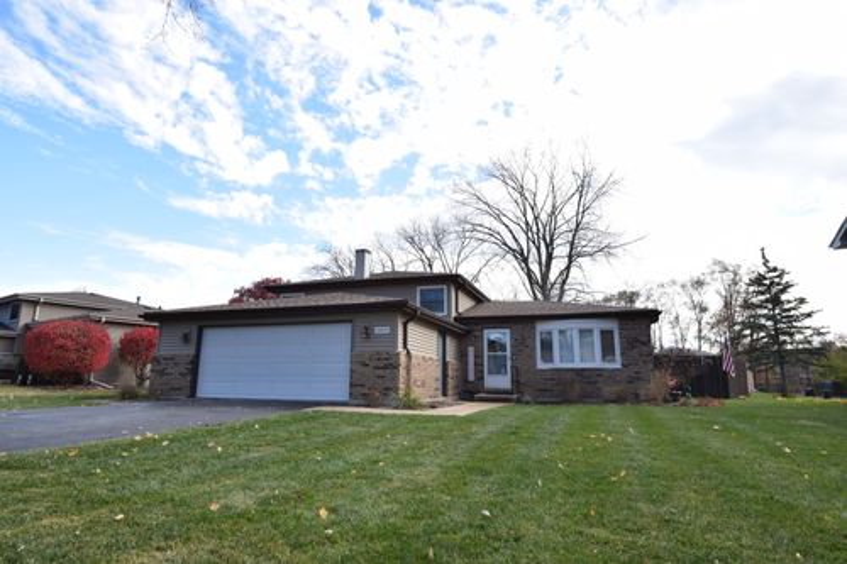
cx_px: 424
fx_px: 494
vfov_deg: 59.5
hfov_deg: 81.2
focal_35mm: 21
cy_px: 282
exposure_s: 1/100
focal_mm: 14
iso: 320
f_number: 13
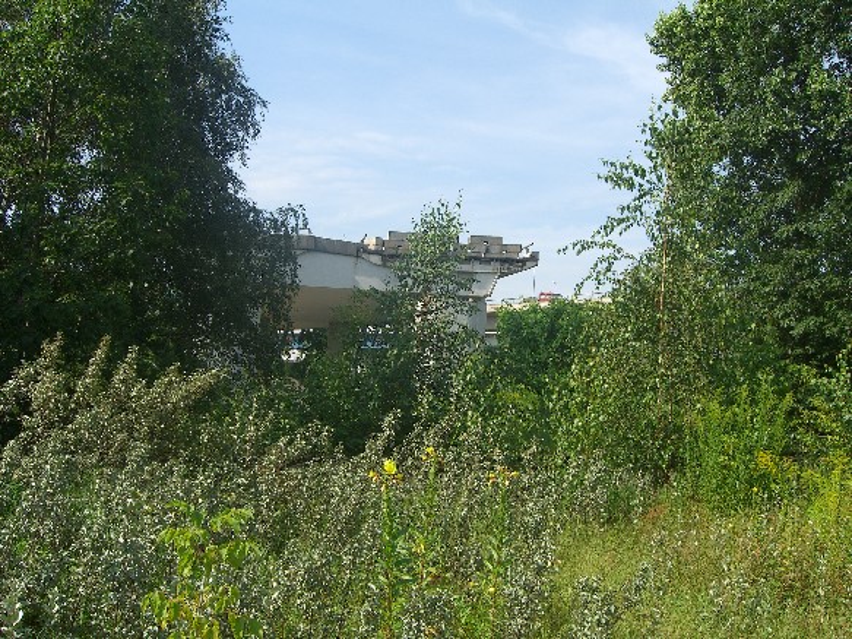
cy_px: 320
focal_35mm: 38
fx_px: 935
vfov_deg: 37.7
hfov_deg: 49.0
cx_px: 426
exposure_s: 1/500
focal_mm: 7.9
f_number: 4
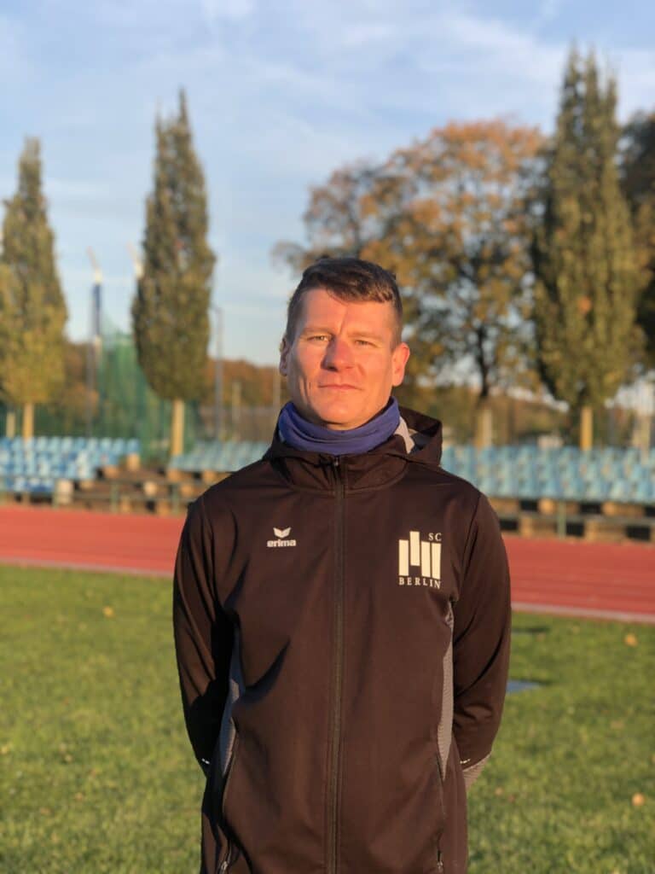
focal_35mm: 57
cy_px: 437
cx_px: 328
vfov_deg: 33.8
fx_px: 1438
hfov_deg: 25.7
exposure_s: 1/165
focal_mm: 6.6
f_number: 2.8
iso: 20
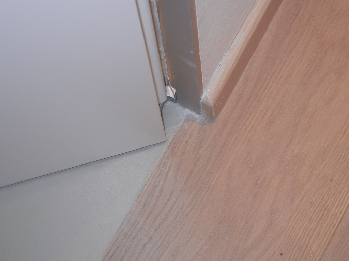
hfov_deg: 22.0
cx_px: 174
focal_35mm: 89
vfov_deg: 16.6
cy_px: 130
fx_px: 897
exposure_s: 1/30
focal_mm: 16
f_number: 4.4
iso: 200
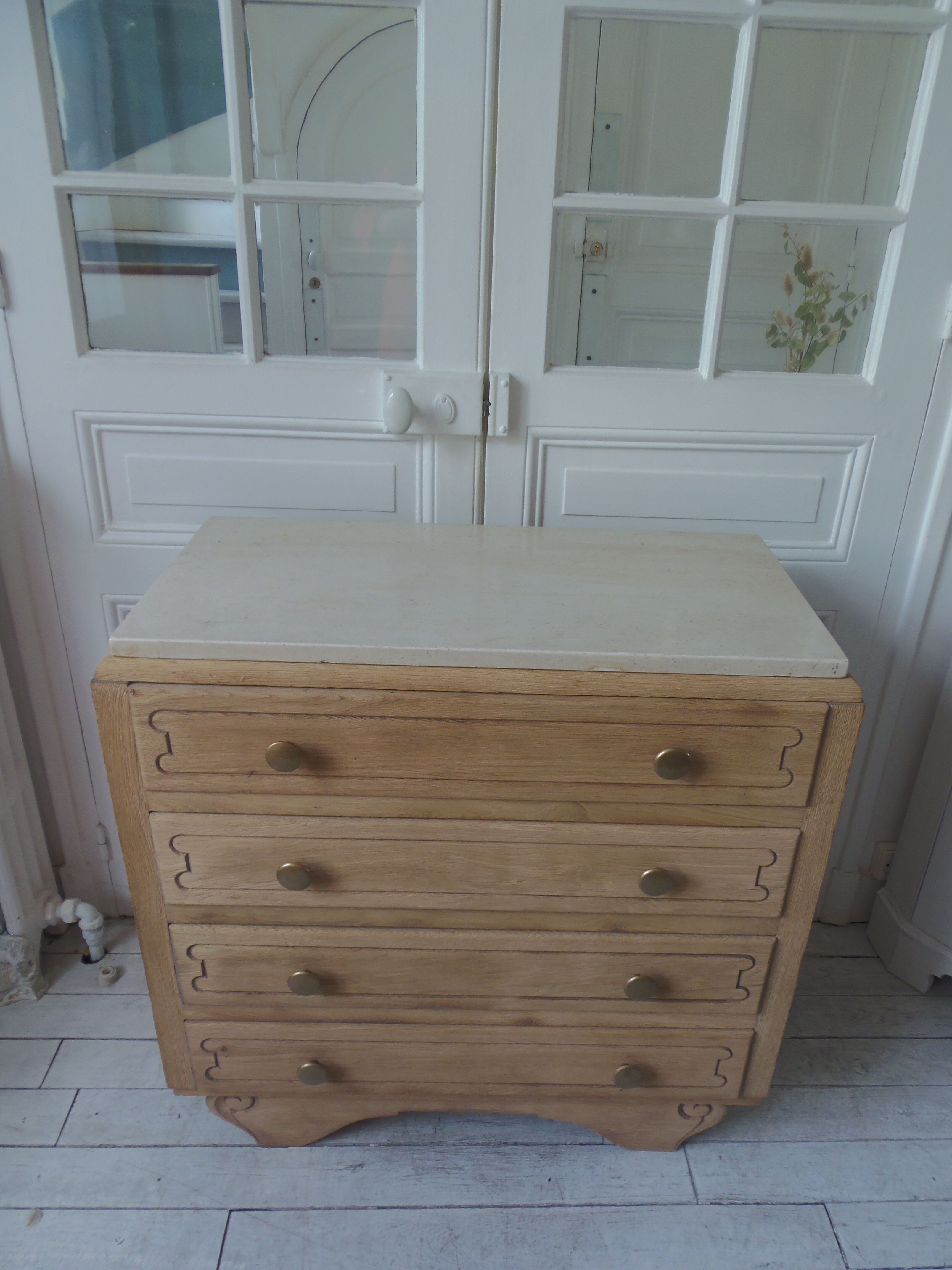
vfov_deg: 71.6
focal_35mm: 24
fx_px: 880
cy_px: 635
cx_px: 476
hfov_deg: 56.8
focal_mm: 4.3
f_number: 2.9
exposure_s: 1/30
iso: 64
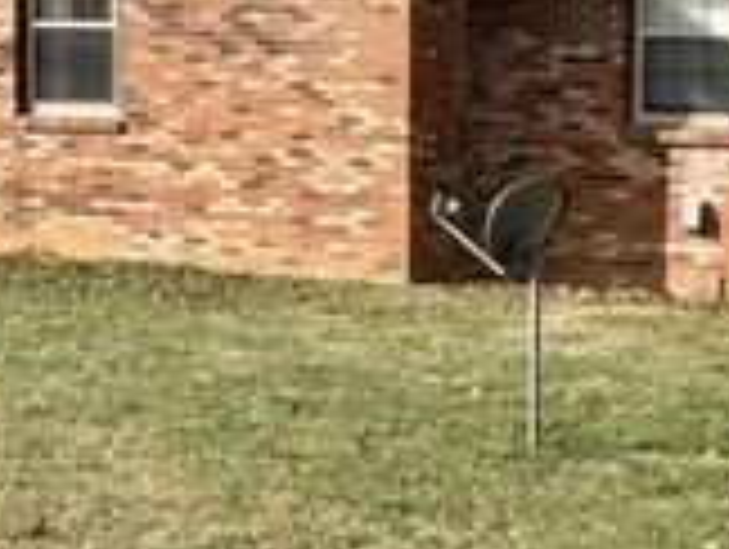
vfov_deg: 10.0
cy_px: 187
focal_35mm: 148
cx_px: 338
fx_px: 3121
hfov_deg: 13.3
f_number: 1.78
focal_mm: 6.76
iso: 64
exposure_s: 1/3096
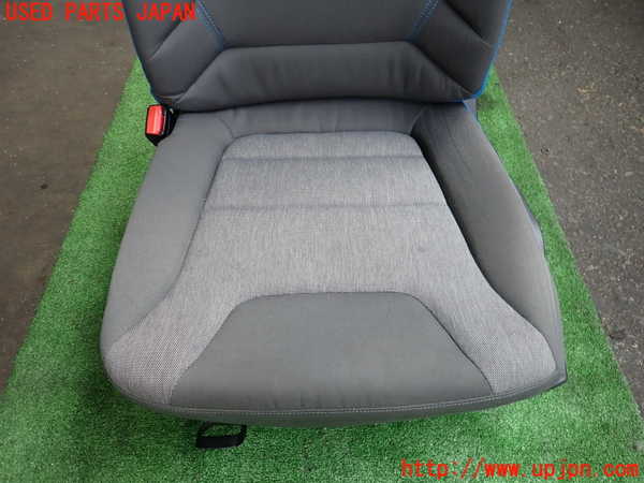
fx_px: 465
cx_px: 322
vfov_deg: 54.9
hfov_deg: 69.4
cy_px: 242
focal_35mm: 25
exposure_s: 1/125
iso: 160
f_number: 2
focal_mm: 4.5
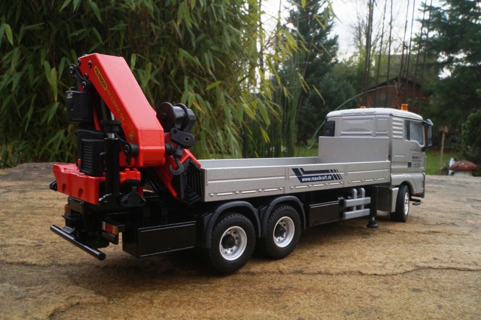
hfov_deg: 57.3
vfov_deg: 39.9
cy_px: 160
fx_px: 441
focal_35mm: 33
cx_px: 240
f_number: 22
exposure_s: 1/60
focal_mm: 22
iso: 1250
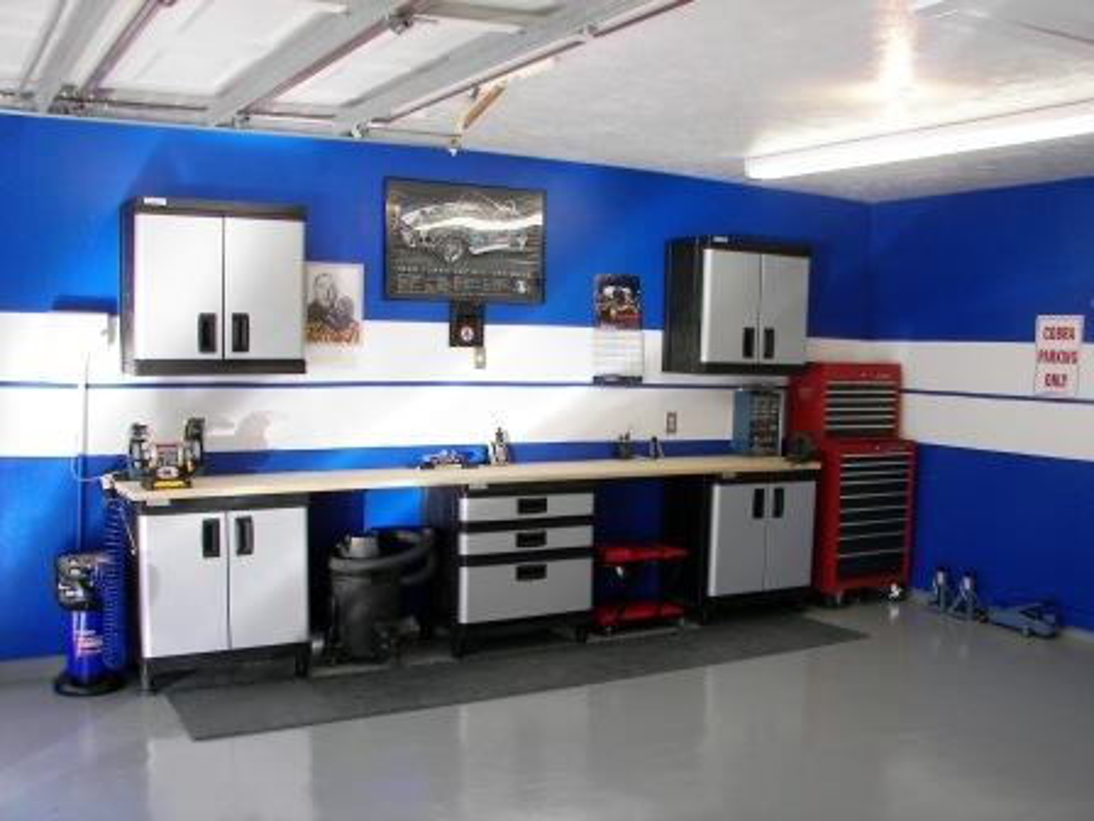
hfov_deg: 51.4
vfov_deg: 39.7
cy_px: 410
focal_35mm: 36
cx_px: 547
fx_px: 1138
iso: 50
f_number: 2.8
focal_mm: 6
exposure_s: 1/40
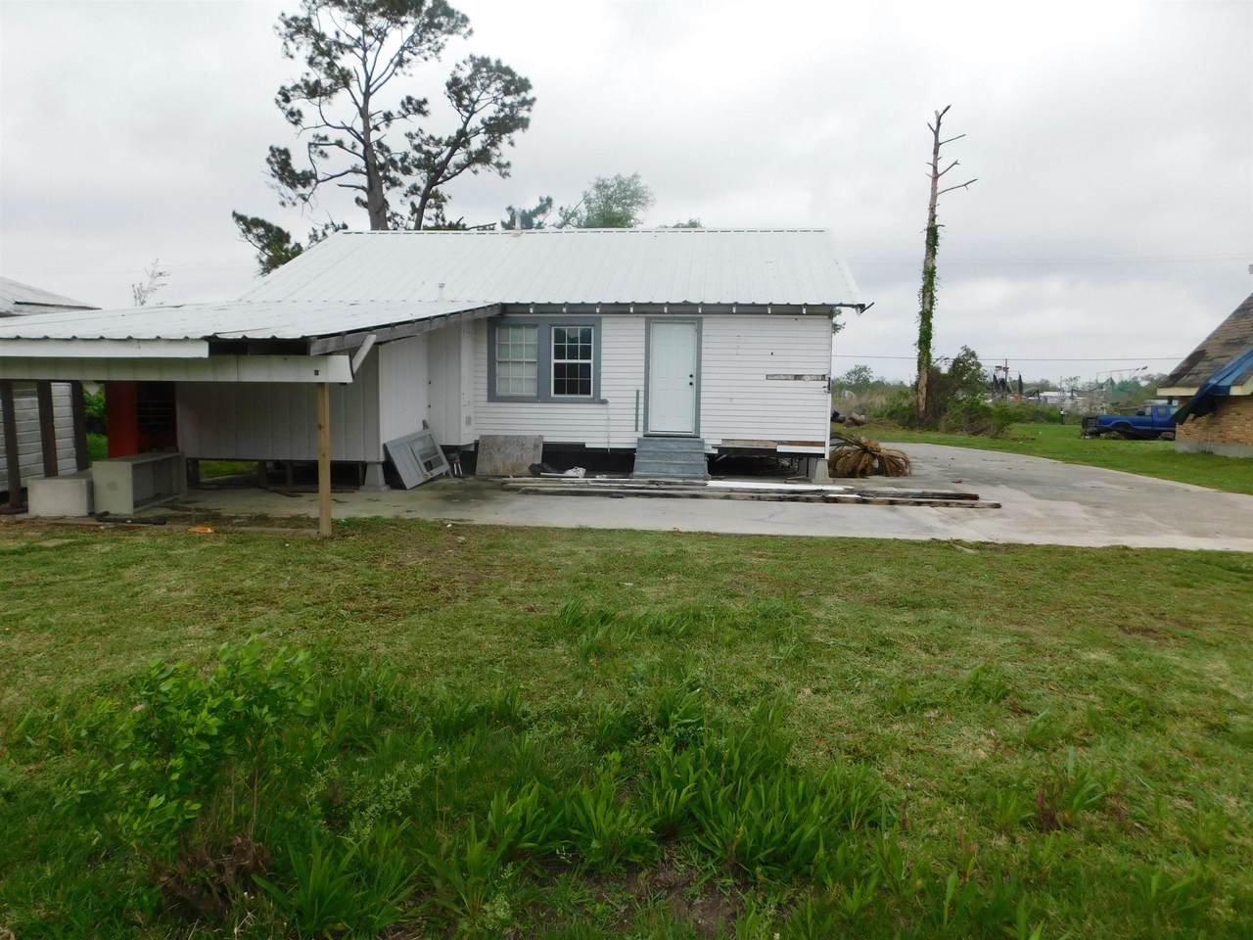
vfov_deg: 58.9
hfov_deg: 73.9
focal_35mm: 23
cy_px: 470
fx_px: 833
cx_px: 626
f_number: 3
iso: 125
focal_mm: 4
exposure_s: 1/800
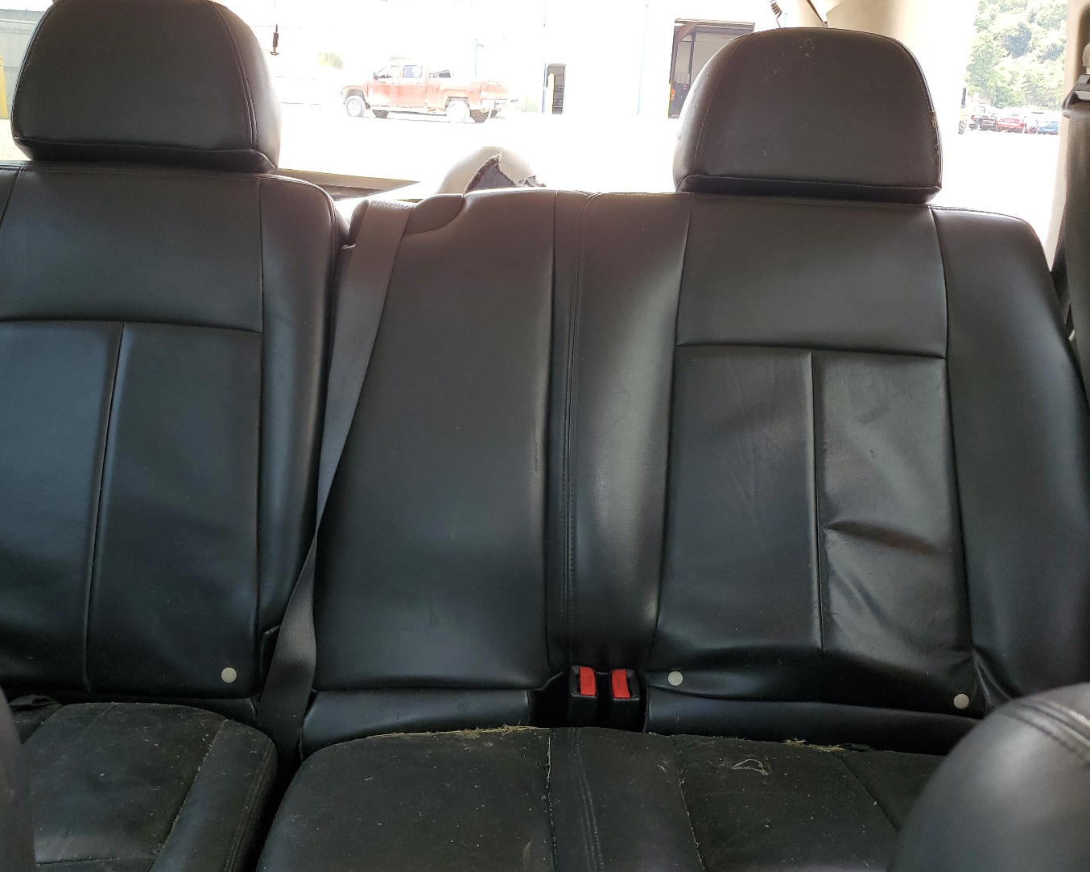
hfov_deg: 58.7
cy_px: 399
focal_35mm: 30
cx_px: 496
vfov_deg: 48.4
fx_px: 968
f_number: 1.5
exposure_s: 1/149
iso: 50
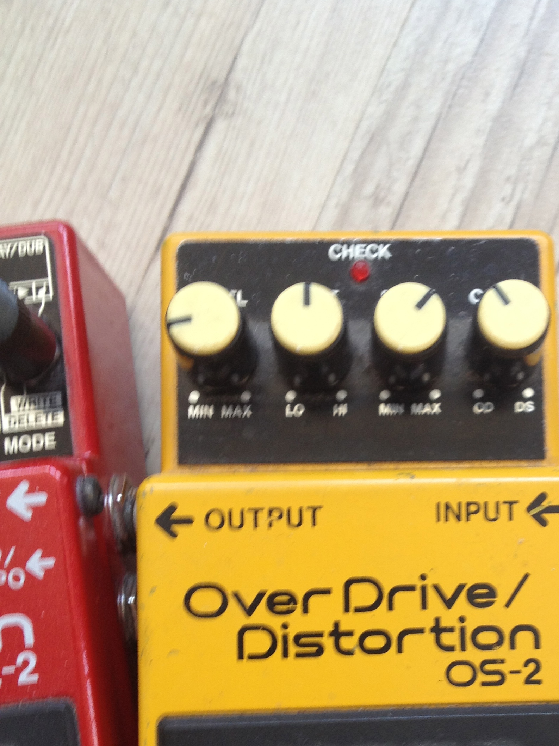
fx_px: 1163
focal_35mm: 54
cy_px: 564
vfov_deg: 34.7
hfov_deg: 26.6
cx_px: 431
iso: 64
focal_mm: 4.28
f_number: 2.4
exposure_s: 1/24
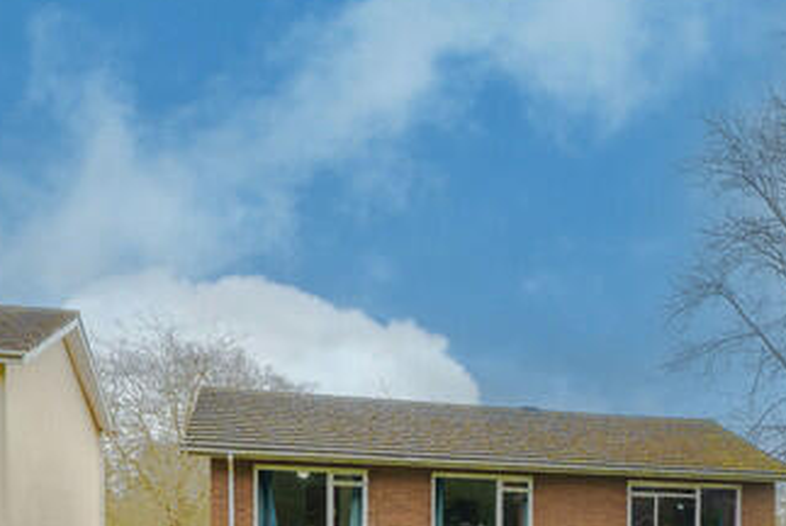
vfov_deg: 29.8
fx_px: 830
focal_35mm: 38
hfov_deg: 48.7
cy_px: 639
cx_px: 586
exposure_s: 1/90
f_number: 5.6
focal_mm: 12
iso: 100
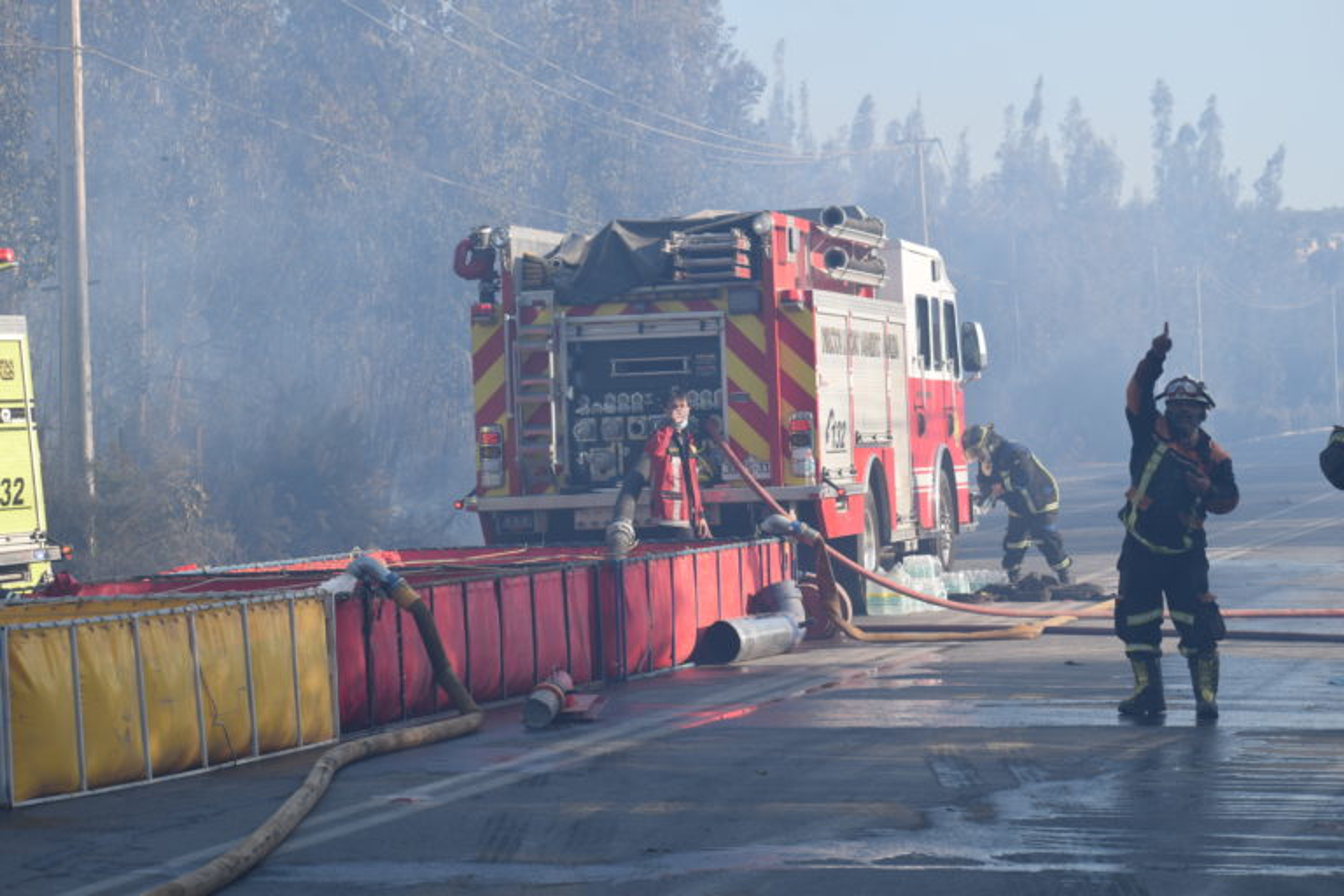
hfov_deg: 17.5
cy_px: 448
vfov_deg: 11.7
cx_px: 672
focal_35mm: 117
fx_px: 4368
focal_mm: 78
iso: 200
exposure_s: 1/320
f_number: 9
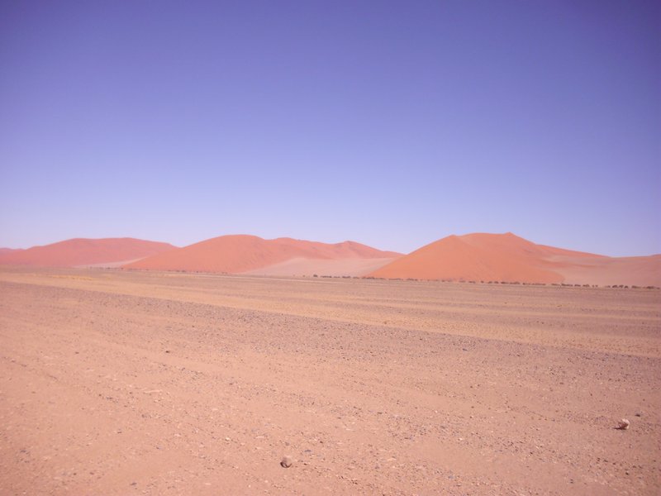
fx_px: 726
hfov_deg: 49.0
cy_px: 248
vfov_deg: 37.7
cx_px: 330
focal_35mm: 38
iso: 100
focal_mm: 6.2
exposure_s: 1/320
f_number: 8
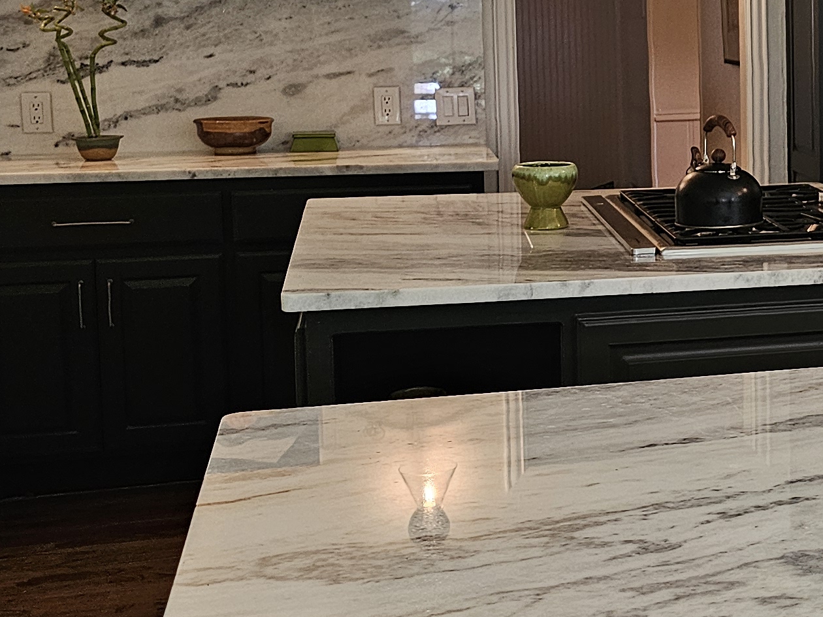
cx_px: 1050
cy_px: 173
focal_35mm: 73
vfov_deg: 20.0
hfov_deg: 23.7
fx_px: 1736
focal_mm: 6.3
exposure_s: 1/120
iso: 320
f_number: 1.7
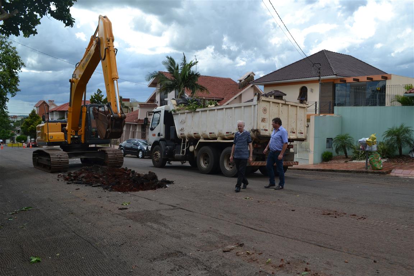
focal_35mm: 30
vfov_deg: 43.6
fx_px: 345
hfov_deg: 61.9
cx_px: 207
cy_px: 138
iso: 800
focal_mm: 20
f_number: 13
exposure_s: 1/640
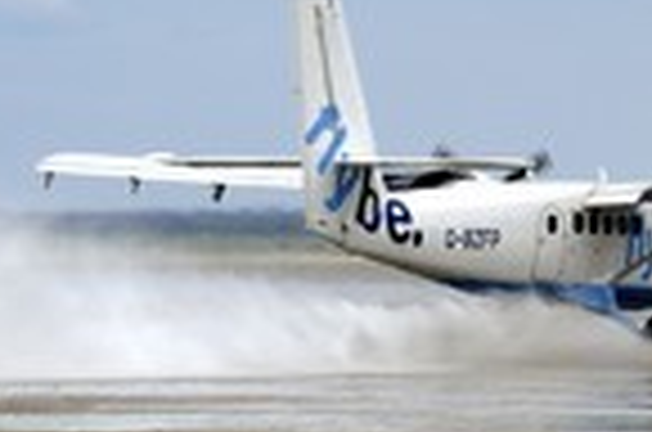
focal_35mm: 581
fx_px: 10499
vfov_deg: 2.4
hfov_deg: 3.6
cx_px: 423
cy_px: 220
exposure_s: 1/800
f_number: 6.3
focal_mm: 200
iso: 200
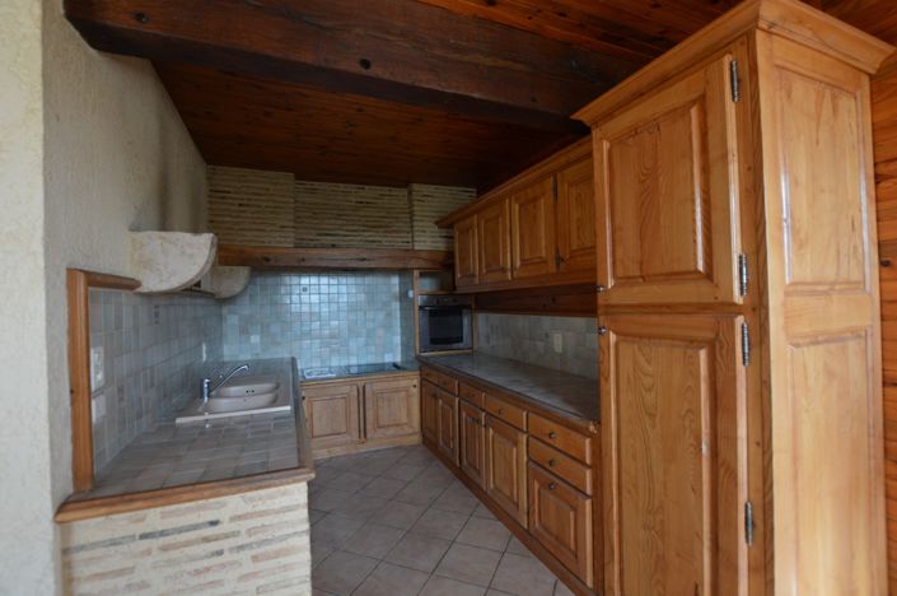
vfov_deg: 77.2
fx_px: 373
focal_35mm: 15
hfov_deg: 100.5
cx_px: 448
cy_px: 298
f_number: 4.5
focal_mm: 10
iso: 400
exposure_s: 1/80
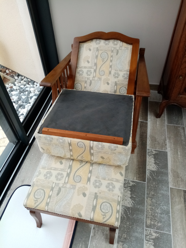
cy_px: 124
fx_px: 186
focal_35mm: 26
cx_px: 93
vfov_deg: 67.3
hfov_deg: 53.1
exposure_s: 1/33.3
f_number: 1.8
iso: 142
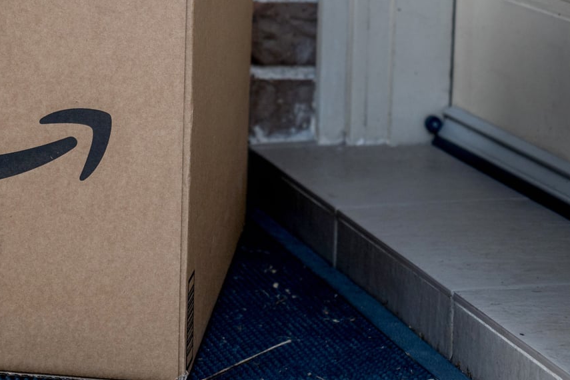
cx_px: 102
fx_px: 2042
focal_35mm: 129
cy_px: -55
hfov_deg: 15.8
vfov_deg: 10.5
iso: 320
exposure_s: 1/125
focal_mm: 52
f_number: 4.5
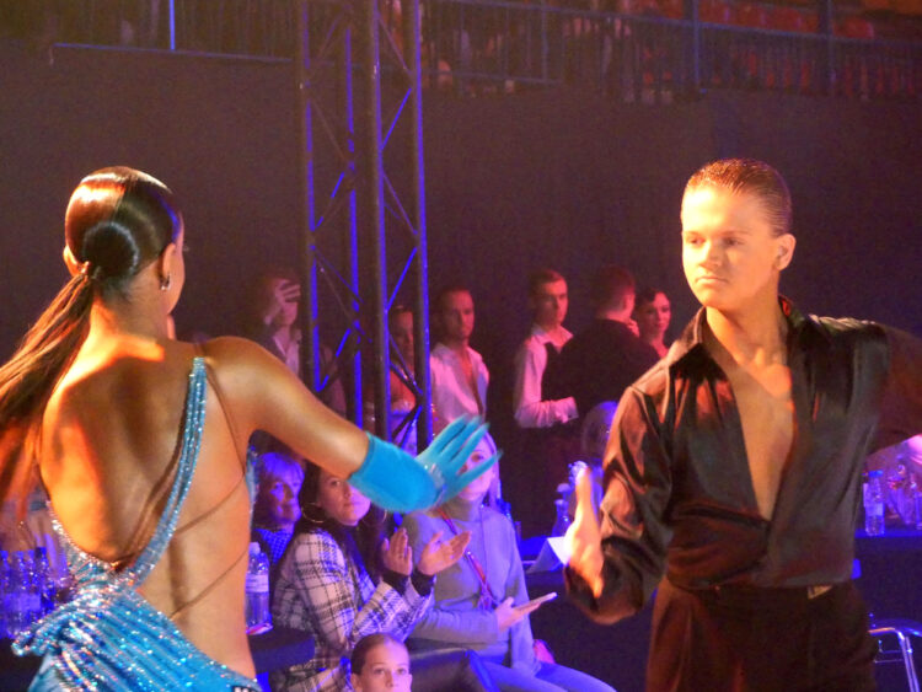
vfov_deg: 9.2
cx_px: 461
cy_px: 346
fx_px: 4316
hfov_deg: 12.2
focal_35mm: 162
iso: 2000
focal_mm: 29.2
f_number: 2.8
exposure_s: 1/80
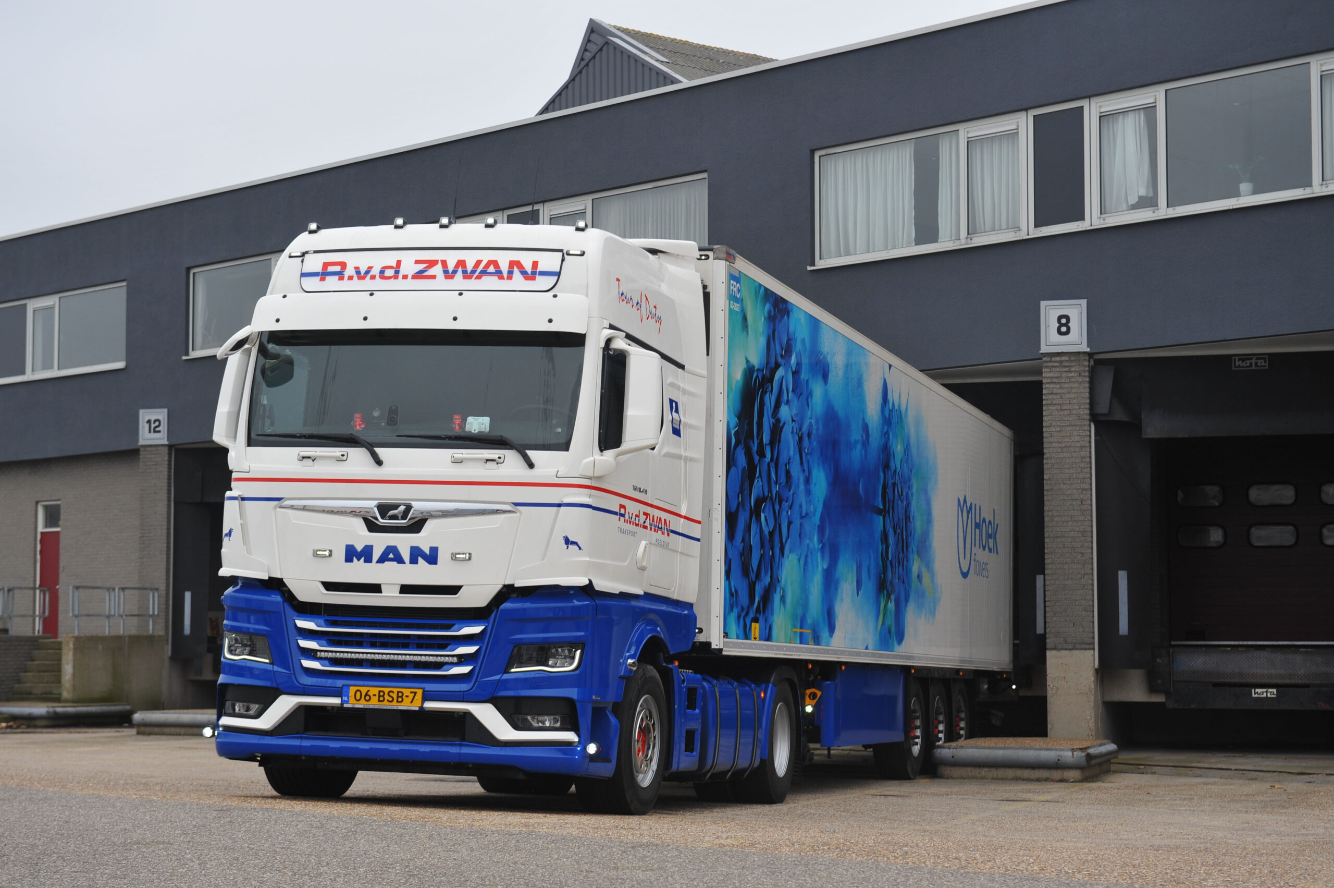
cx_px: 667
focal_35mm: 70
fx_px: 2592
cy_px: 444
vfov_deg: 19.4
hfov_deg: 28.9
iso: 400
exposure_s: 1/125
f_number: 5.6
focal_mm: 70
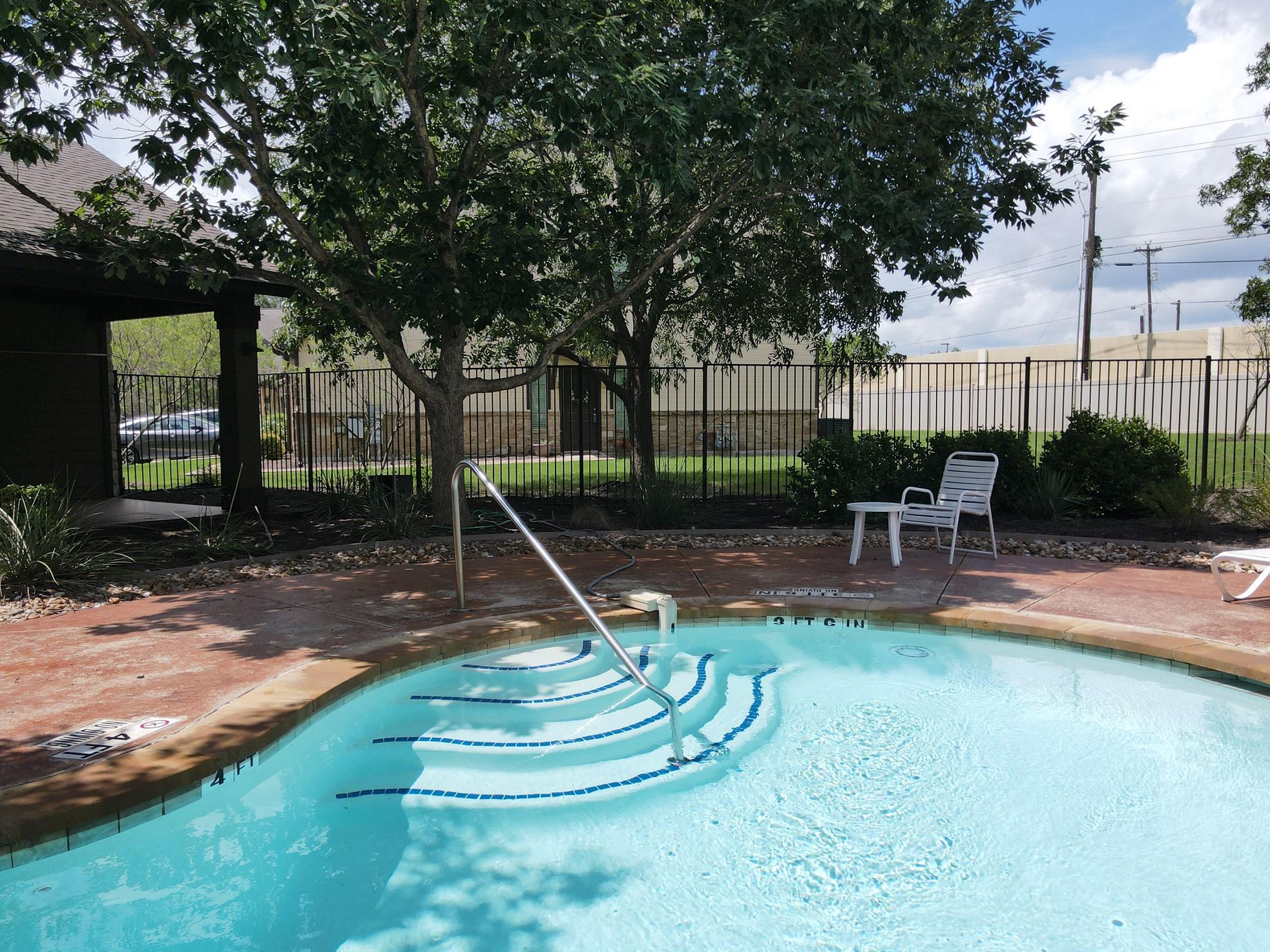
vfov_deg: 54.9
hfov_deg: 69.4
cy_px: 489
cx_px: 640
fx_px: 917
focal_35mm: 25
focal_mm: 4.5
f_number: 2.8
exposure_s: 1/800
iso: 100
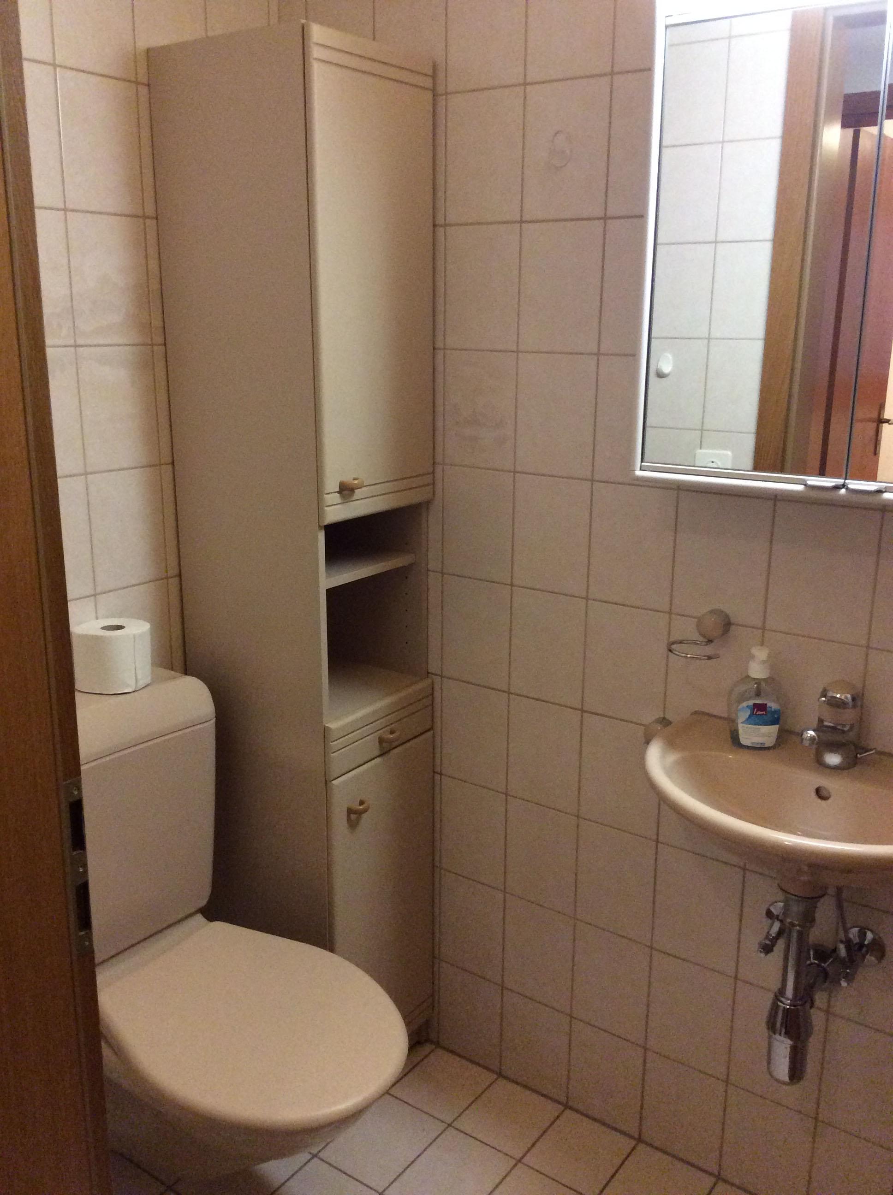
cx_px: 446
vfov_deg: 56.9
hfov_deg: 44.1
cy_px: 598
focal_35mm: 32
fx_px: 1104
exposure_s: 1/25
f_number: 2.4
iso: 250
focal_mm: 3.3
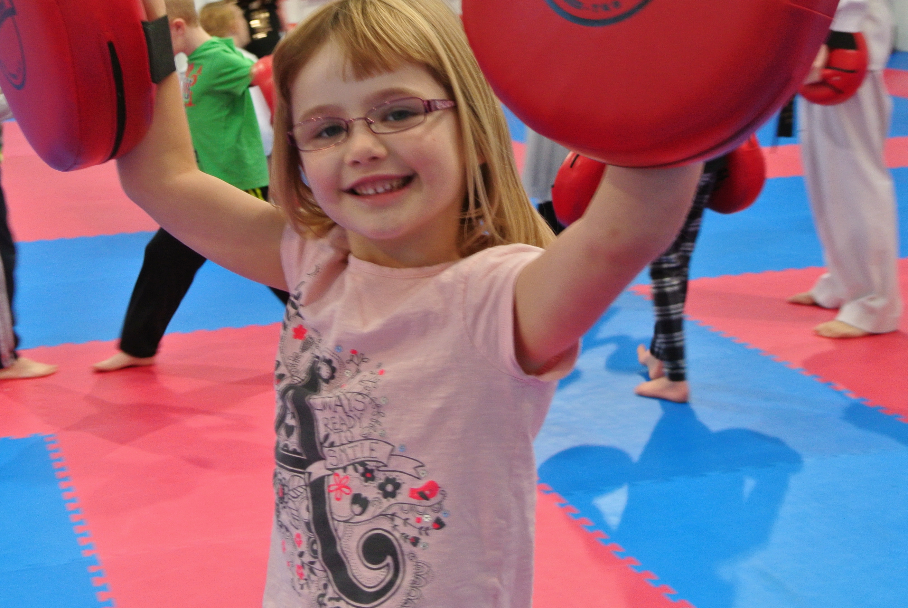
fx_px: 1768
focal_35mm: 70
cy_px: 191
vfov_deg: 19.4
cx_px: 463
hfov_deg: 28.8
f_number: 4.8
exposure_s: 1/50
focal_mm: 18.9
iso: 400
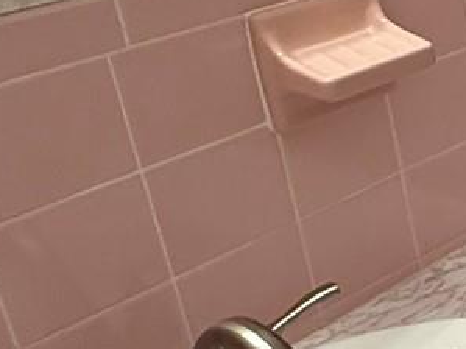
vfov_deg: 19.0
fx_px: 1009
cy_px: -9
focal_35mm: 75
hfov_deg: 16.9
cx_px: 999
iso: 200
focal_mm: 2.22
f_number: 2.2
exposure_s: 1/120
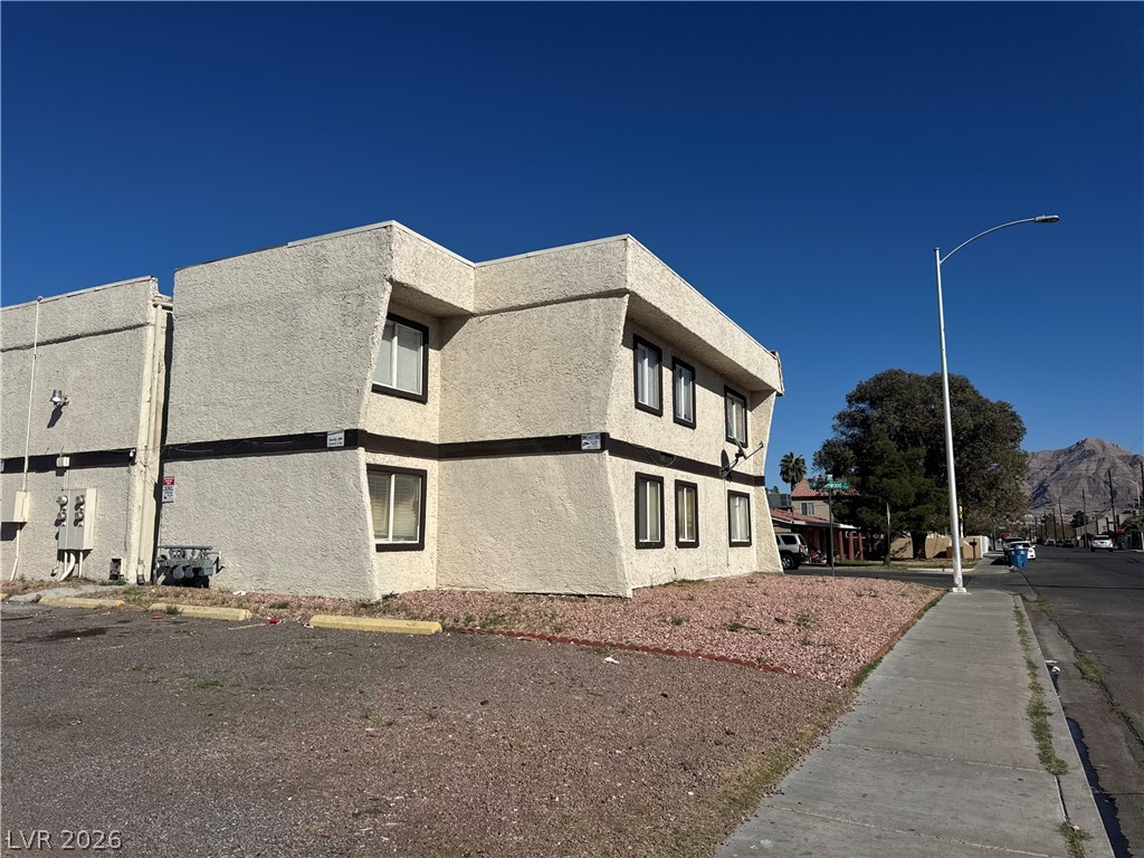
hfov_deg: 71.6
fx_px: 793
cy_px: 429
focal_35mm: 24
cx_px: 572
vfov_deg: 56.8
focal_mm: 6.76
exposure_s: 1/12346
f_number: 1.78
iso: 64
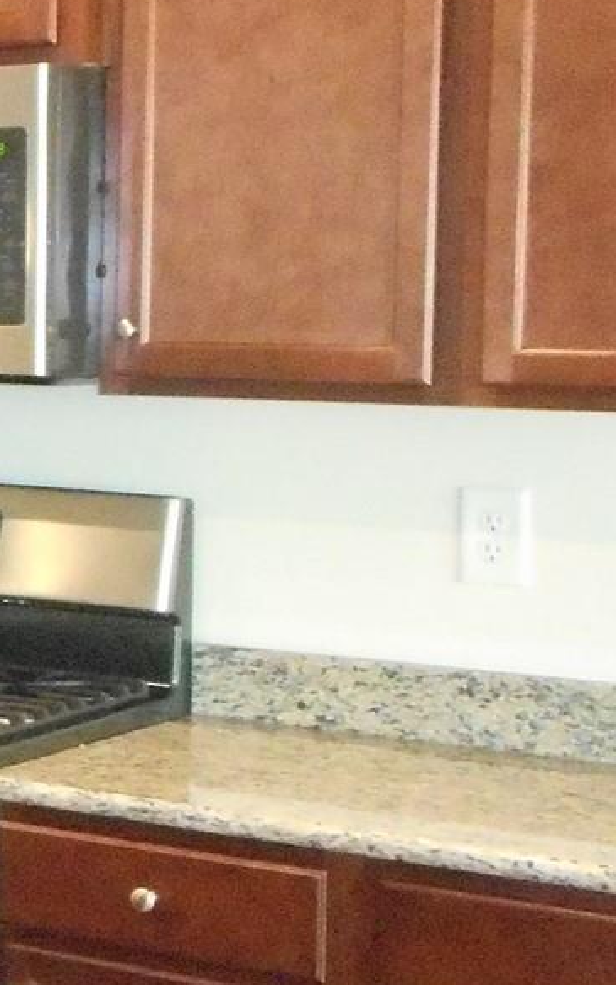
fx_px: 2498
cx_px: -813
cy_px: 460
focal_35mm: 93
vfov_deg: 22.3
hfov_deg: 11.7
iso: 1000
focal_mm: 4.5
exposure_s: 1/25
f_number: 3.7
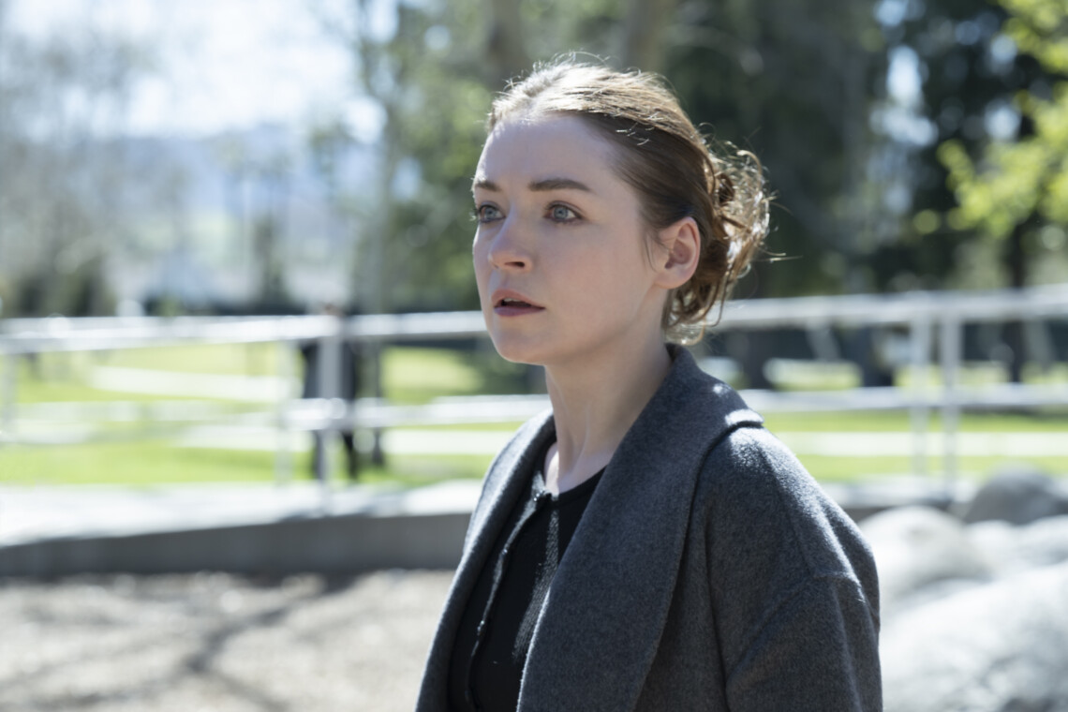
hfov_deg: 21.9
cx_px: 534
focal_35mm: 93
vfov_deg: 14.7
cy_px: 356
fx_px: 2759
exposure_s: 1/320
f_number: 5.6
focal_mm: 93
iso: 100
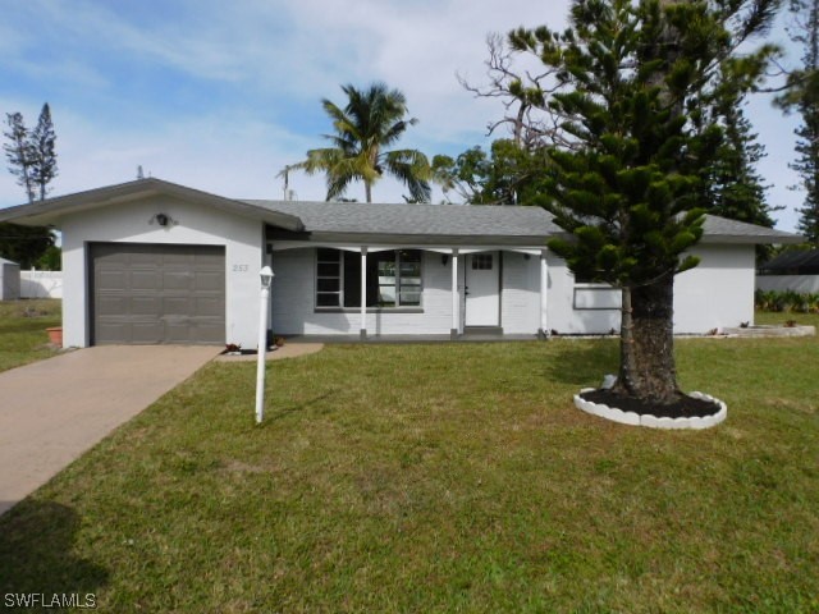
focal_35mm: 24
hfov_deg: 71.6
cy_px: 307
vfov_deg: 56.8
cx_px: 410
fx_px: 568
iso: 125
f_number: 4.2
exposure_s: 1/1250
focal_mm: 4.3
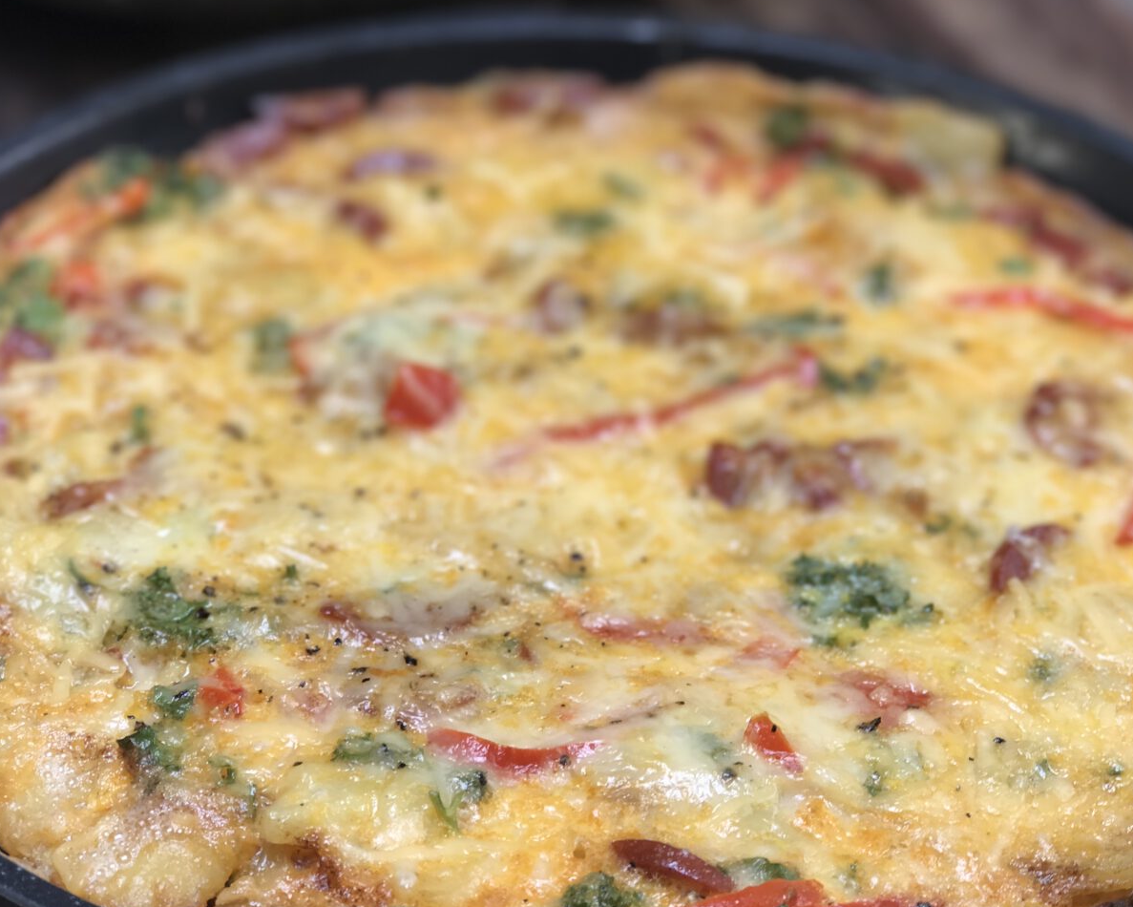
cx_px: 620
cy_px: 559
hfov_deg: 25.4
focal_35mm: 75
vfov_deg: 20.4
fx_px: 2515
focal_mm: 6.6
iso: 32
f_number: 2.8
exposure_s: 1/50
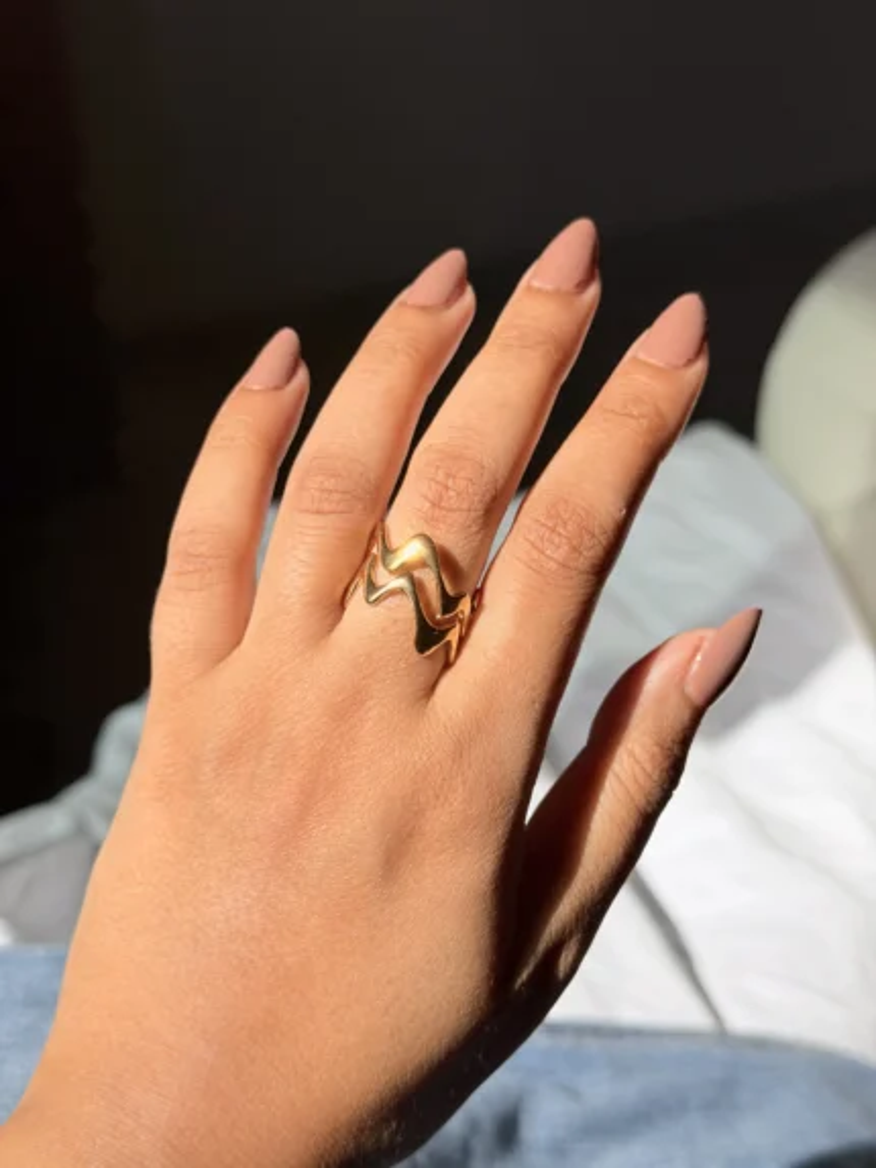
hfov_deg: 30.3
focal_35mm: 48
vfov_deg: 39.6
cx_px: 438
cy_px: 584
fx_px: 1619
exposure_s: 1/4329
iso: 64
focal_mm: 6.76
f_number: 1.78
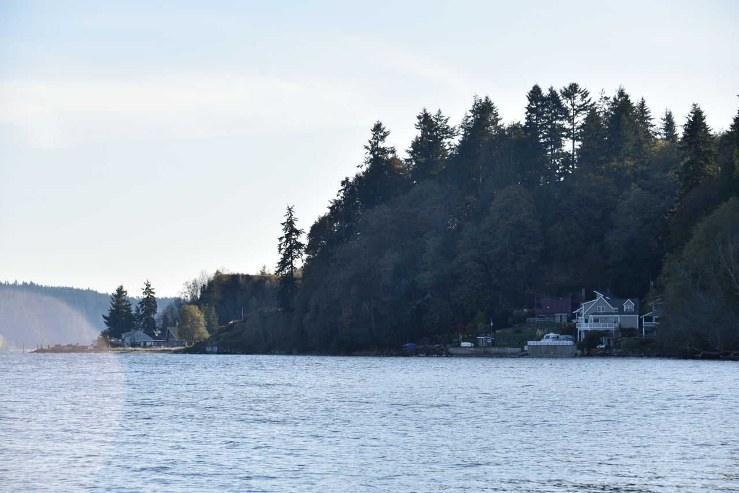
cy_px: 246
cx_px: 370
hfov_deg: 18.3
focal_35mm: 112
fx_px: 2299
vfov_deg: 12.2
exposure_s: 1/250
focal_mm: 112
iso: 100
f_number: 6.3
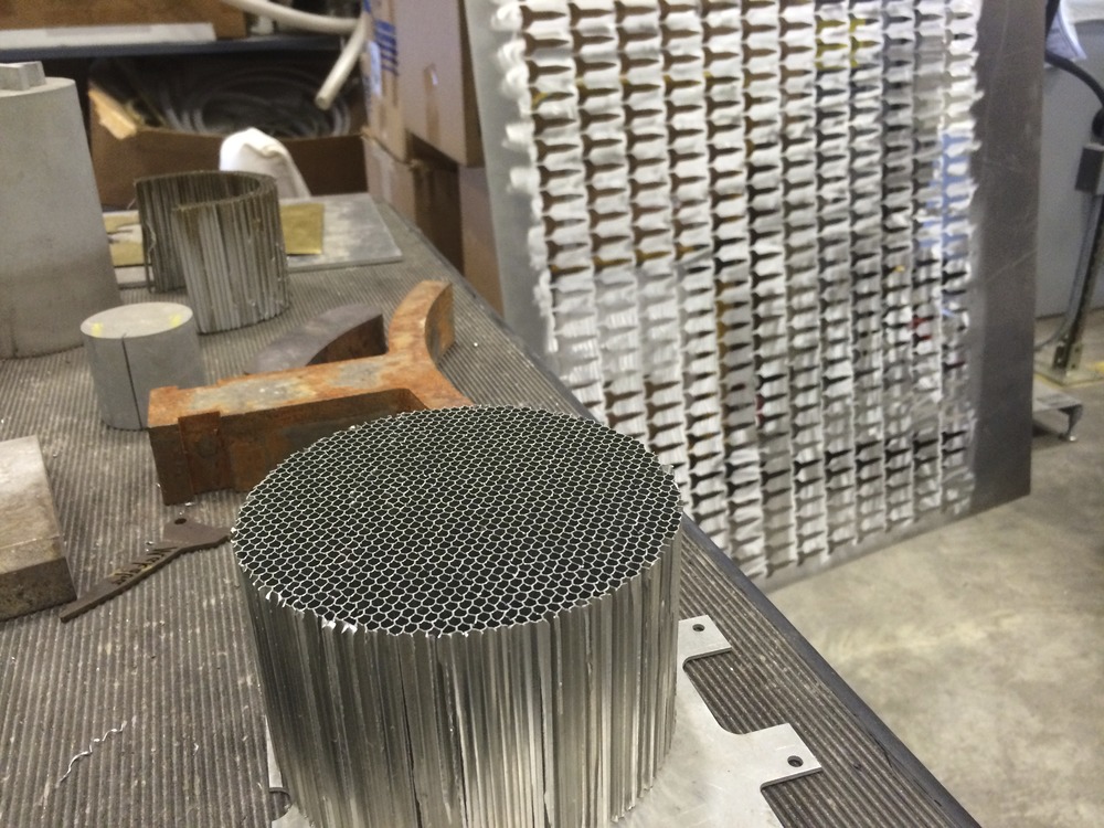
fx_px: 957
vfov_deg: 46.8
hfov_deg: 60.0
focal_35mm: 30
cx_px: 552
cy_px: 414
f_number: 2.2
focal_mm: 4.12
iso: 200
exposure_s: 1/30
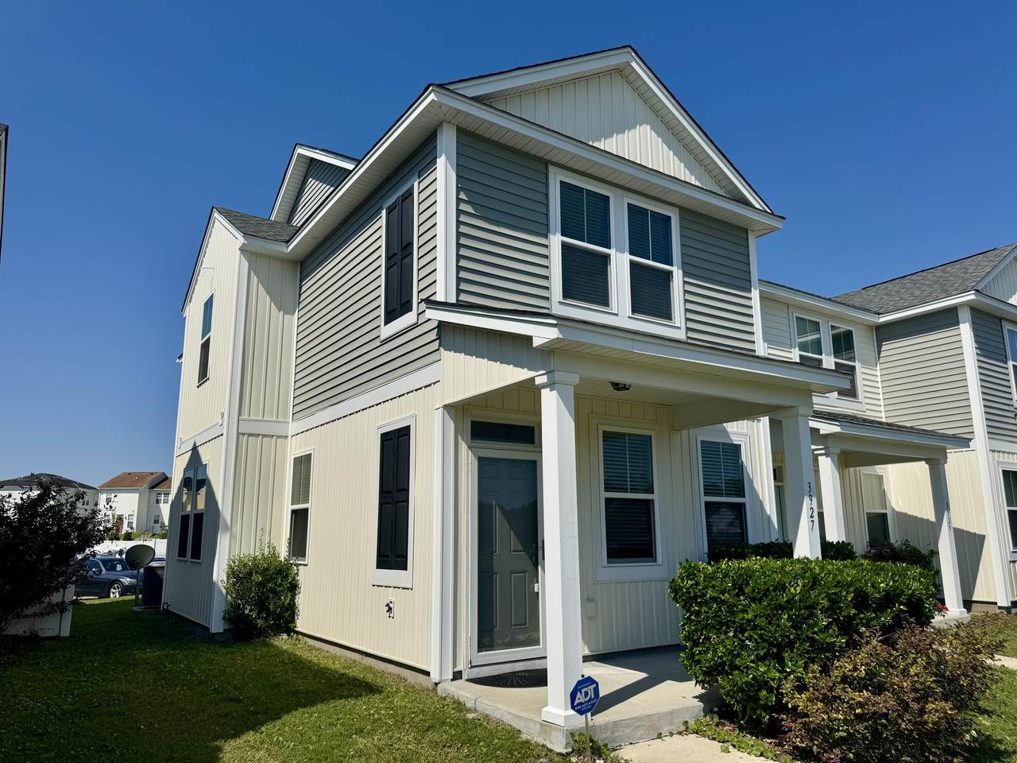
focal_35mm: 24
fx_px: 705
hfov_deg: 71.6
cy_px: 382
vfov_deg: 56.8
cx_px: 508
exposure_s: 1/10417
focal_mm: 6.76
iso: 80
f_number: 1.78
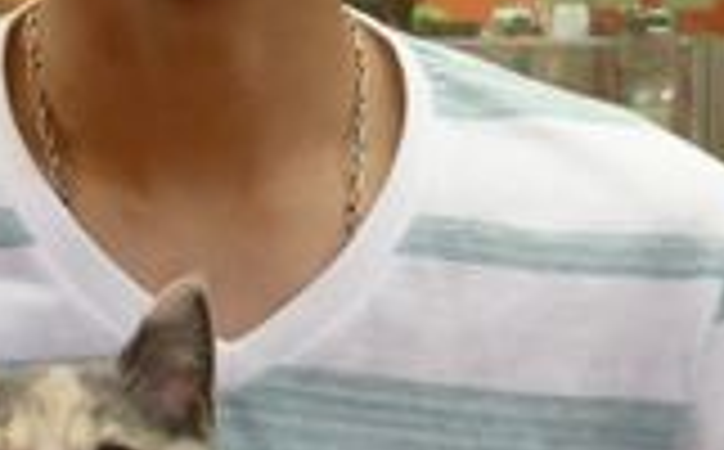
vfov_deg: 13.6
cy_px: 72
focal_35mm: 95
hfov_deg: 21.8
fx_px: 1871
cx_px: 247
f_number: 2.5
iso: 250
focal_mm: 4.3
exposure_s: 1/60
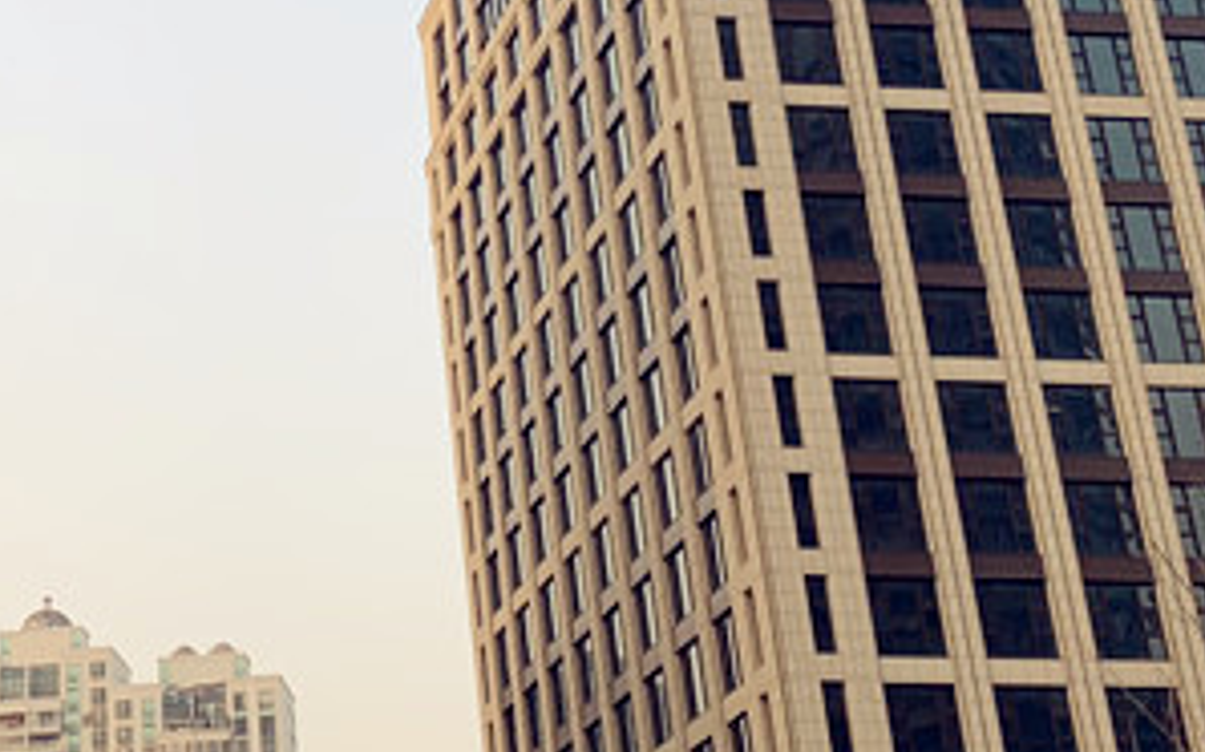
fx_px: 2429
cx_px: 49
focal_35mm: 74
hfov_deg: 26.6
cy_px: 234
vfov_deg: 17.5
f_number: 1.8
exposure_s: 1/220
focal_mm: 4.25
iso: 25
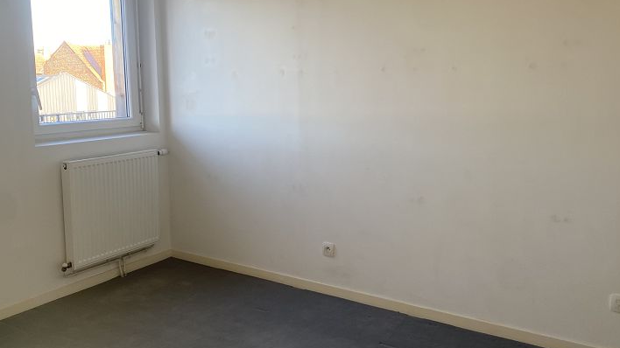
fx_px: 526
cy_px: 141
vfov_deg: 36.5
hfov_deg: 61.0
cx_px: 308
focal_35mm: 32
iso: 100
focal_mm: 4.25
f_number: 1.8
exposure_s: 1/121
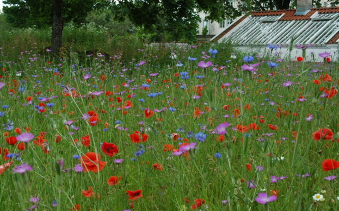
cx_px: 133
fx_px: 505
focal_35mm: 55
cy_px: 117
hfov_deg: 37.0
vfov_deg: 23.7
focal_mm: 29
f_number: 8
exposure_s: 1/125
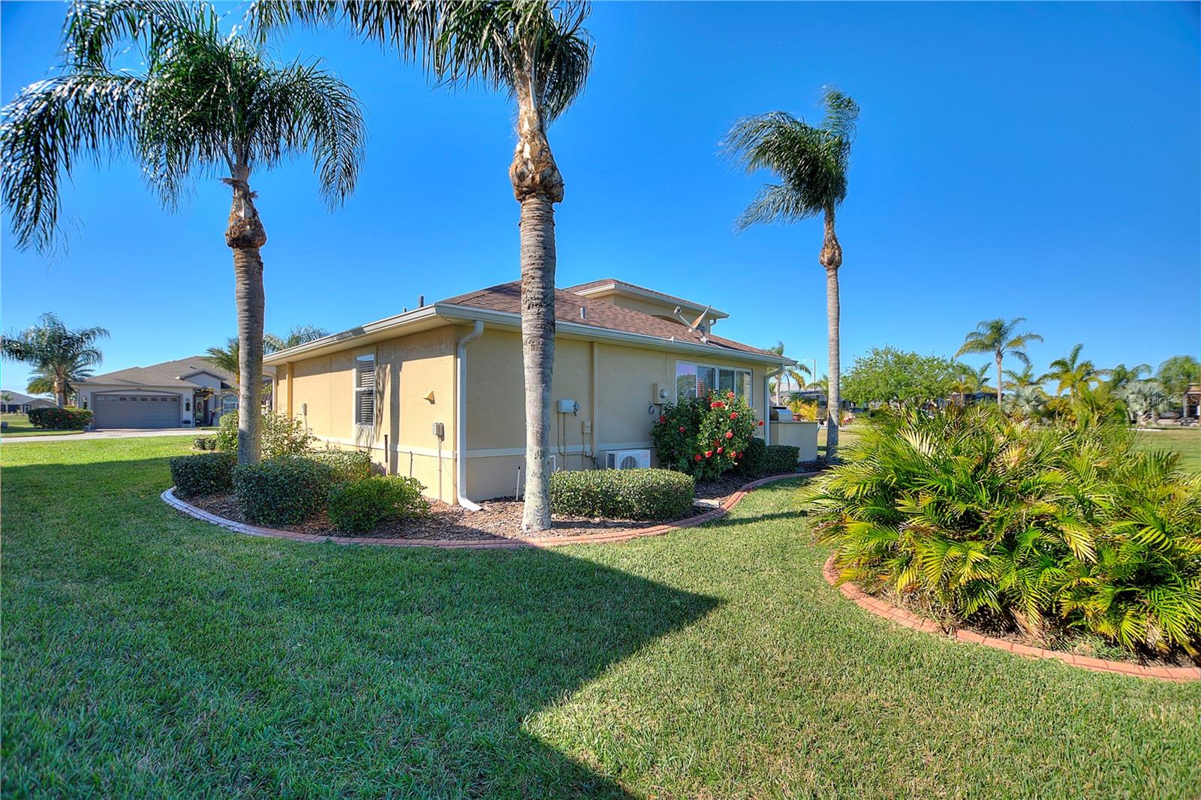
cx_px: 600
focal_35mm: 15
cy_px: 400
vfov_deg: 77.3
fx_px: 500
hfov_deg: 100.4
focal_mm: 10
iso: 100
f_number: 4.5
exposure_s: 1/250
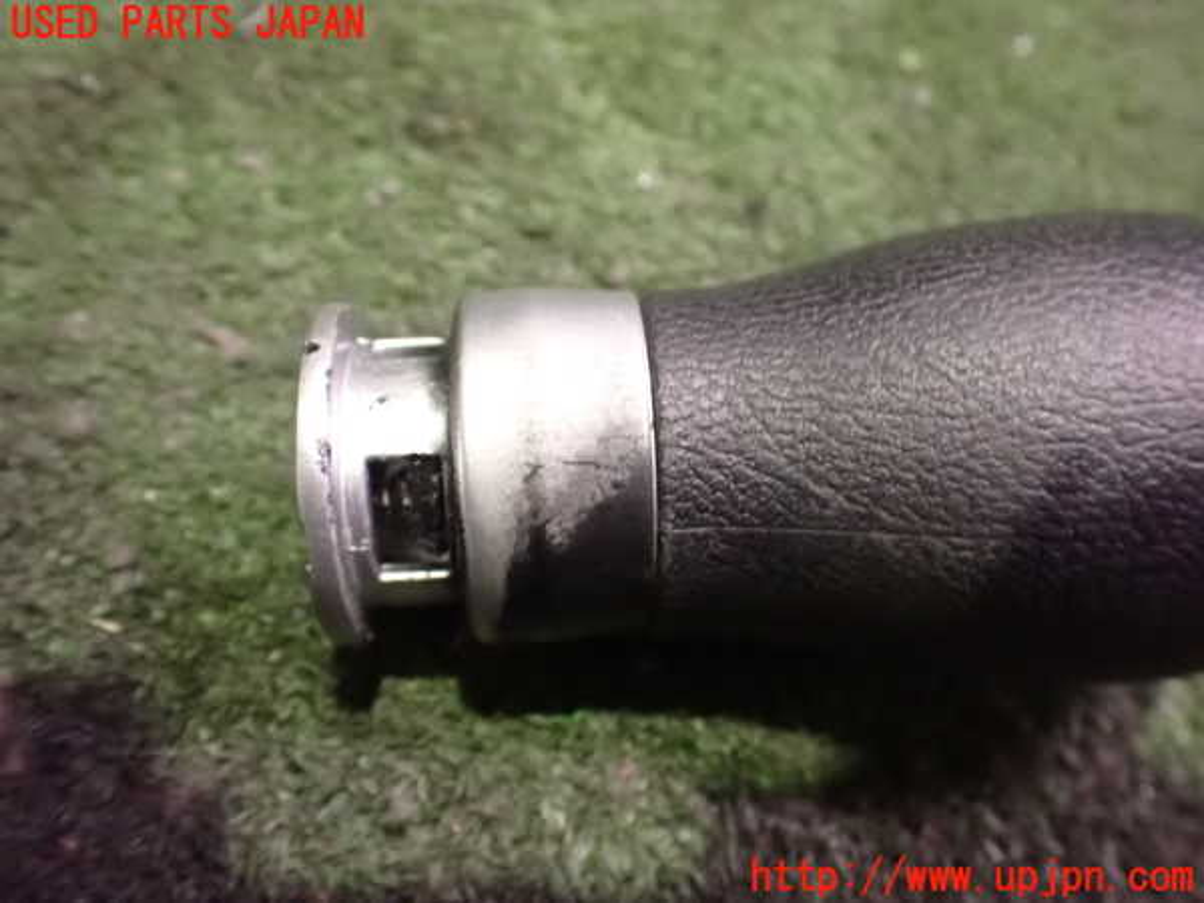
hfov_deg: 60.0
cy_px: 452
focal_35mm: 30
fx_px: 1043
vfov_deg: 46.8
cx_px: 602
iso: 1600
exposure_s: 1/30
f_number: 2.3
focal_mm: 5.4
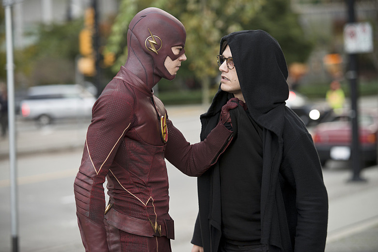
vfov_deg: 10.5
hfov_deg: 15.8
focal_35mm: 130
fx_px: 1365
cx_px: 189
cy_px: 126
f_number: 3.5
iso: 320
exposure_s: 1/160
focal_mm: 130
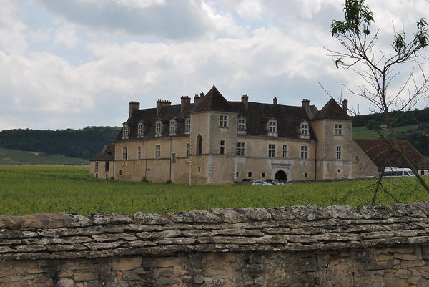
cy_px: 144
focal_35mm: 78
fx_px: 930
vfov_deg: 17.5
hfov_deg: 26.0
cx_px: 214
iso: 100
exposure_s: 1/200
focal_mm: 52
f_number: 13
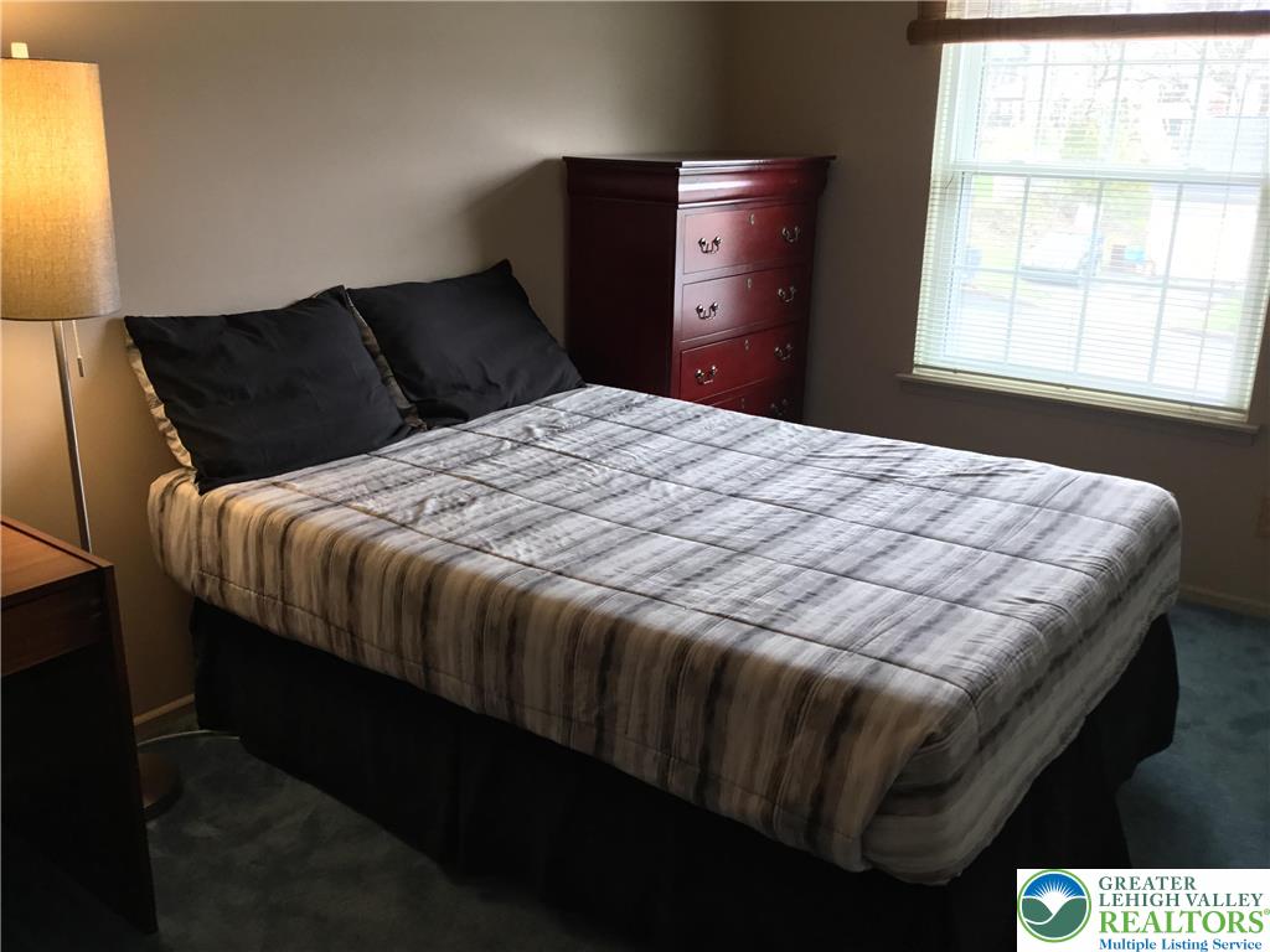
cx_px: 635
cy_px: 476
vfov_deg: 45.4
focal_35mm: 31
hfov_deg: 58.4
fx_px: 1137
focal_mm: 3.3
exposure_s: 1/30
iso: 64
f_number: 2.4
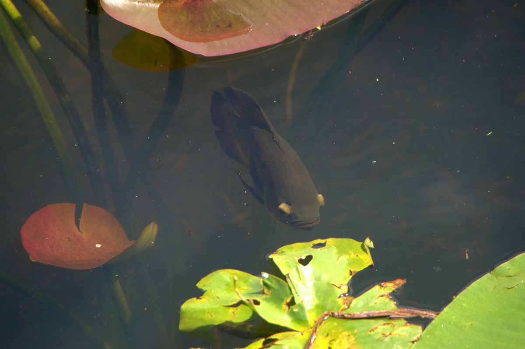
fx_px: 5904
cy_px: 174
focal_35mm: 405
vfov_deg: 3.4
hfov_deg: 5.1
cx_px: 262
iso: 280
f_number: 8
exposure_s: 1/200
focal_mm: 270
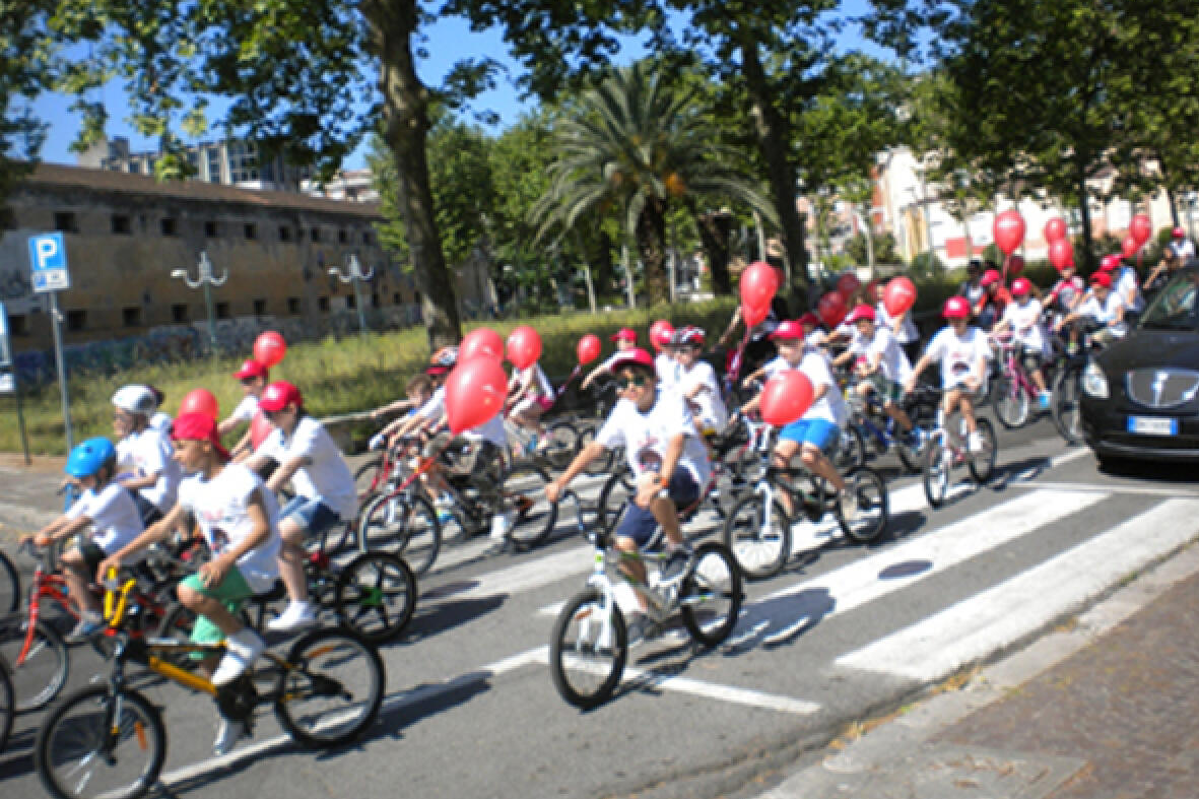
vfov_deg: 35.9
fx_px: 1232
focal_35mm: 37
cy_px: 386
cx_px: 601
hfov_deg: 51.9
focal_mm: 6.3
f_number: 4.6
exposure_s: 1/526
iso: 80
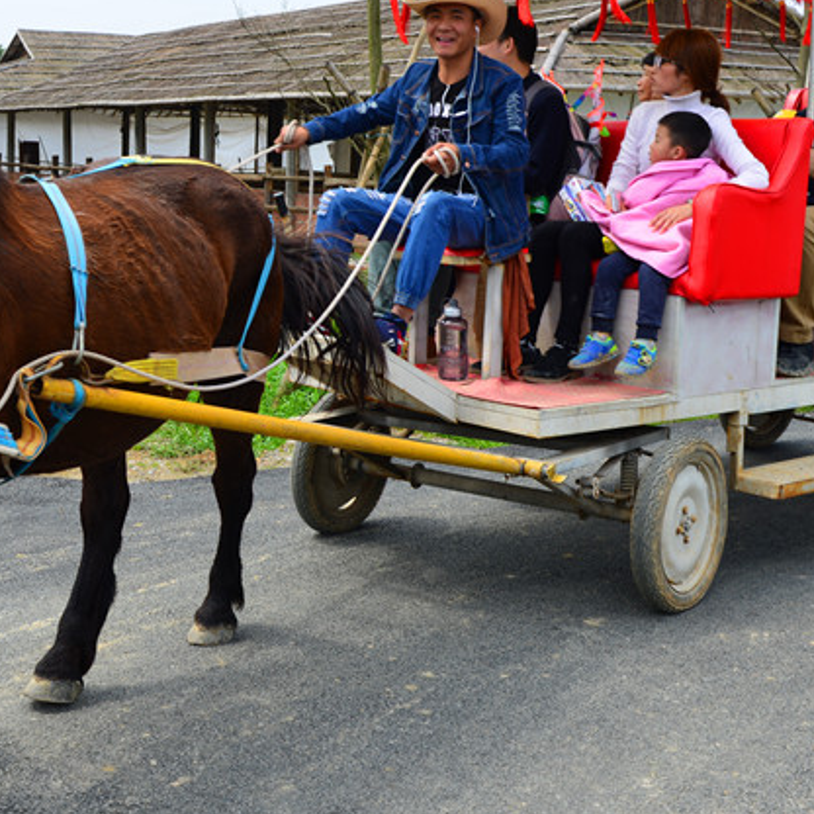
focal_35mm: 57
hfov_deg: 29.5
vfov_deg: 30.0
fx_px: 1516
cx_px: 180
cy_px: 340
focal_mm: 31
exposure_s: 1/200
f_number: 7.1
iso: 100
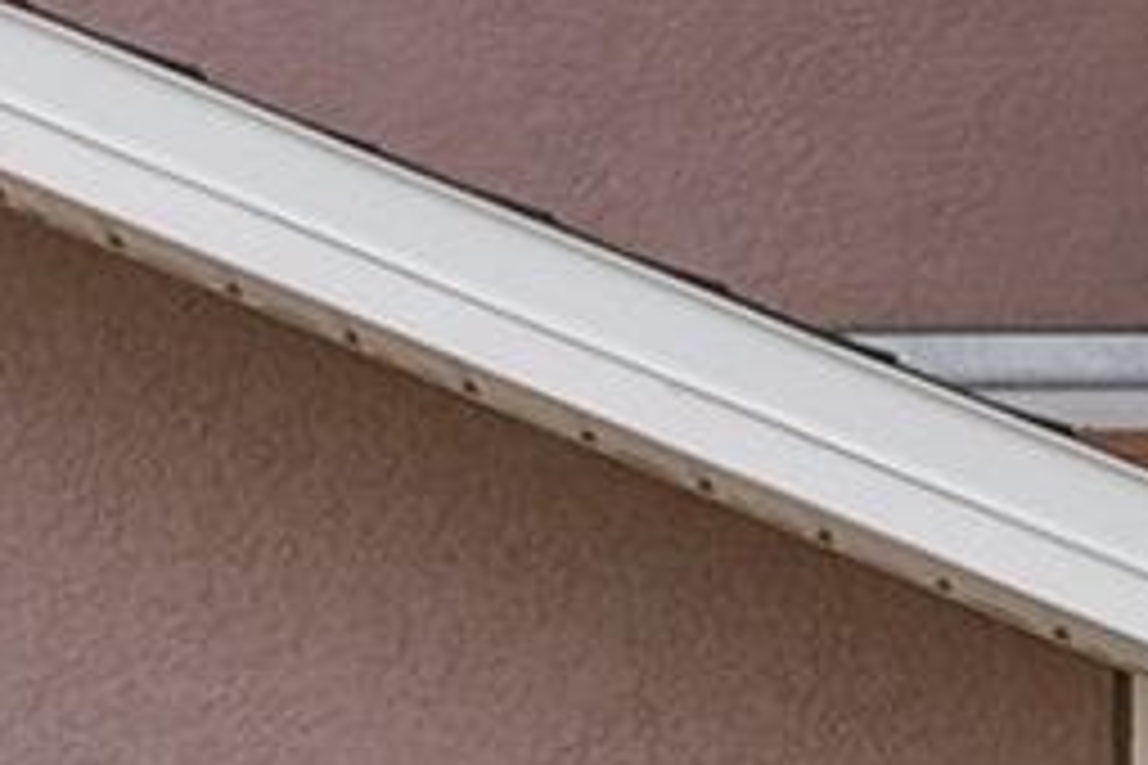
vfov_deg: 2.1
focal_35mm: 664
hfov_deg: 3.1
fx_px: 21173
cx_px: 1756
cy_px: 1888
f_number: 9
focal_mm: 71
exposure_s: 1/25
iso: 125
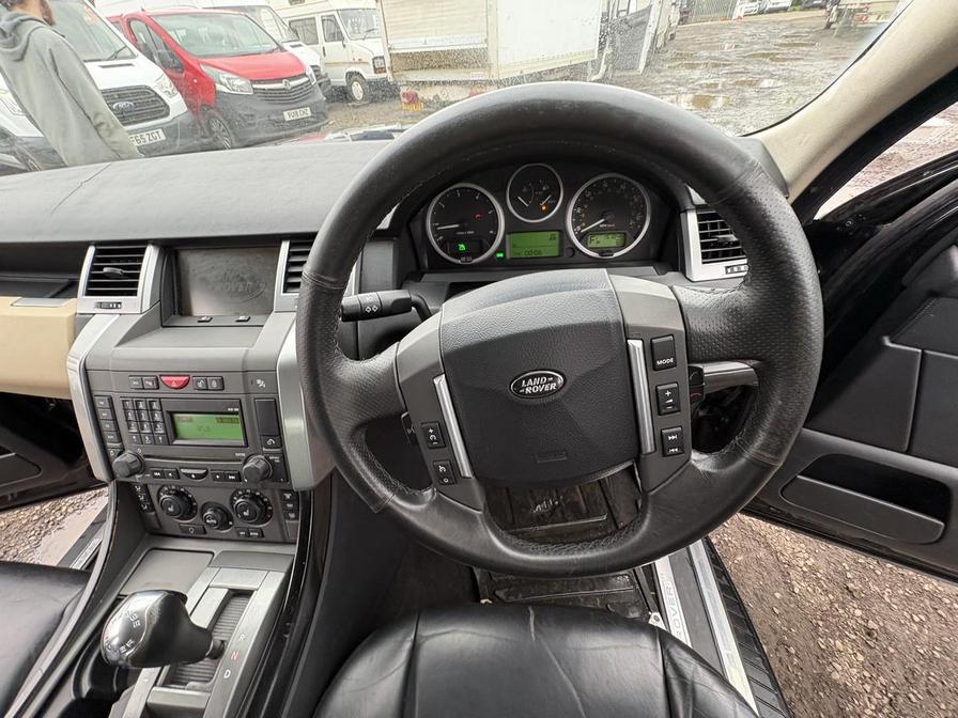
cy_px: 359
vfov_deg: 85.7
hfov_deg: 102.1
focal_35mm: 14
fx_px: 387
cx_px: 479
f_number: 2.2
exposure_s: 1/82
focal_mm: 2.22
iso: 200
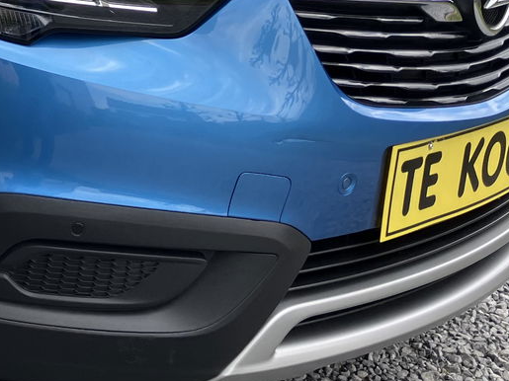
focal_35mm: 87
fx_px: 1279
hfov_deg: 21.0
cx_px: -104
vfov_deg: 16.6
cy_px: -1
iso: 32
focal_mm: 3.99
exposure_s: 1/481
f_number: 1.8
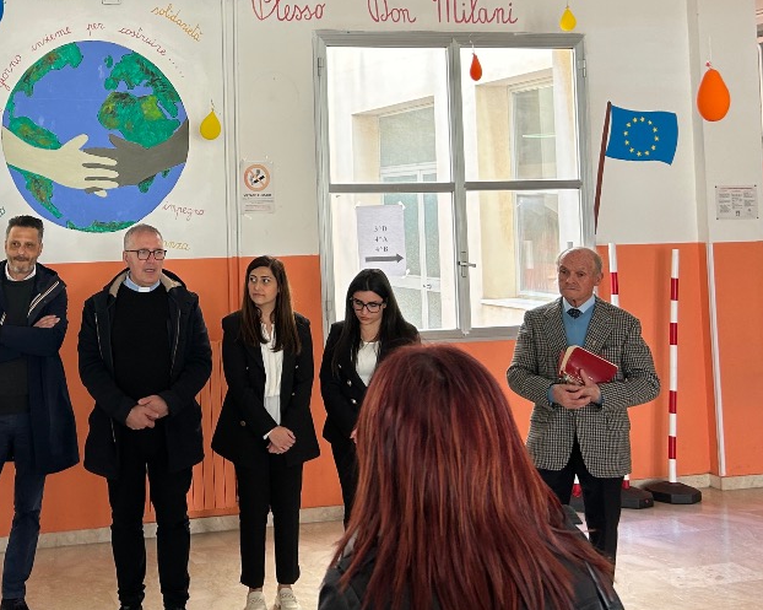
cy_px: 173
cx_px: 145
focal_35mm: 49
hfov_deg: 36.7
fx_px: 1106
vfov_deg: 30.4
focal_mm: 5.7
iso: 50
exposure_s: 1/121
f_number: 1.5
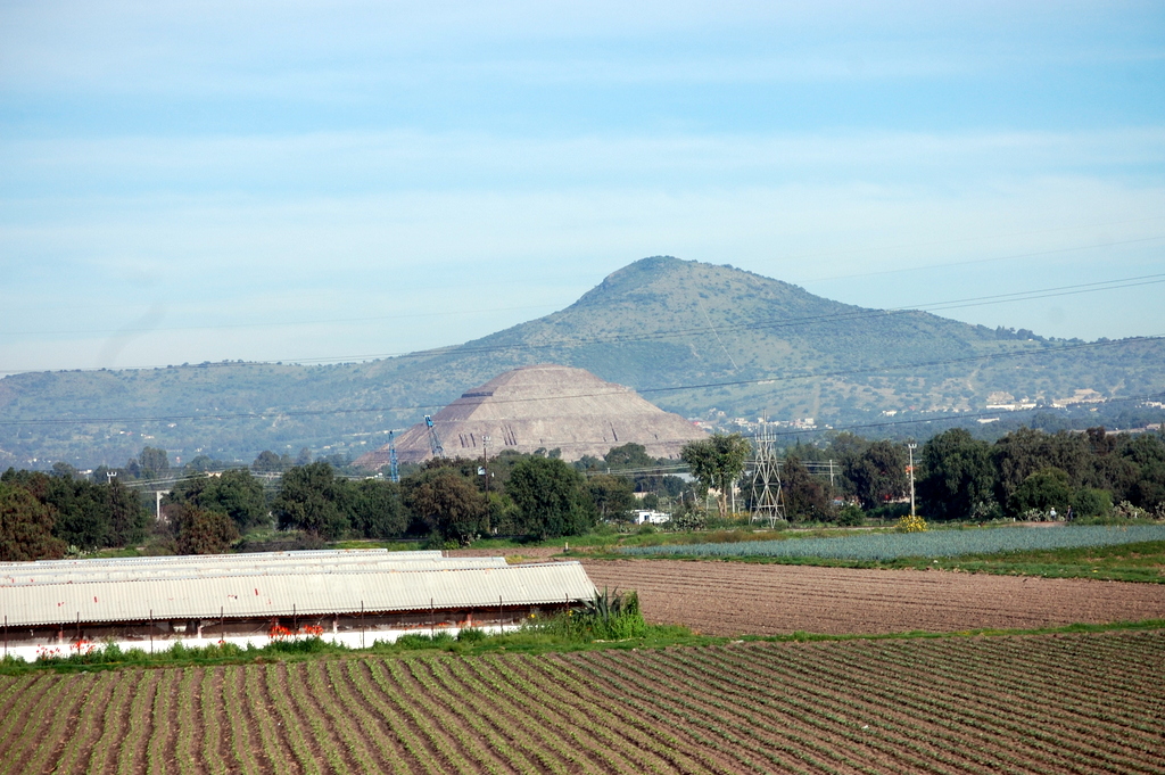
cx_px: 582
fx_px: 4462
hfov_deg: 14.9
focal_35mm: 138
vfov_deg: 9.9
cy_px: 388
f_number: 6.3
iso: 200
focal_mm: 92
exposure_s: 1/640
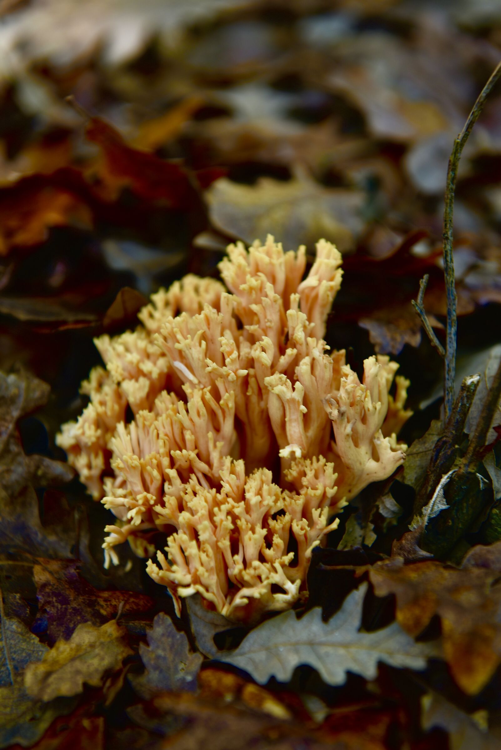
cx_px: 250
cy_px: 375
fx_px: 1460
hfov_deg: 19.5
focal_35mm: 70
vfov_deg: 28.8
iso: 100
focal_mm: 70
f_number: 5
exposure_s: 1/60
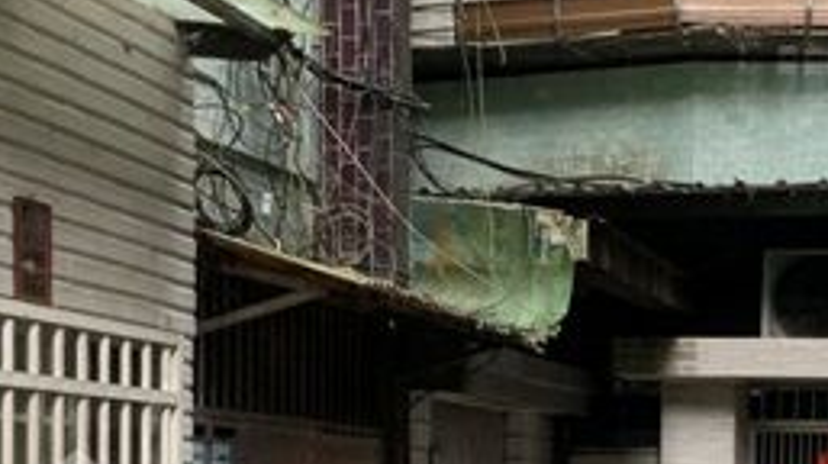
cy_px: 593
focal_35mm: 106
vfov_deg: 11.1
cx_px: 528
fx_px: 2325
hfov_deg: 20.1
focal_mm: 4.25
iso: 100
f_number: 1.8
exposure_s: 1/112
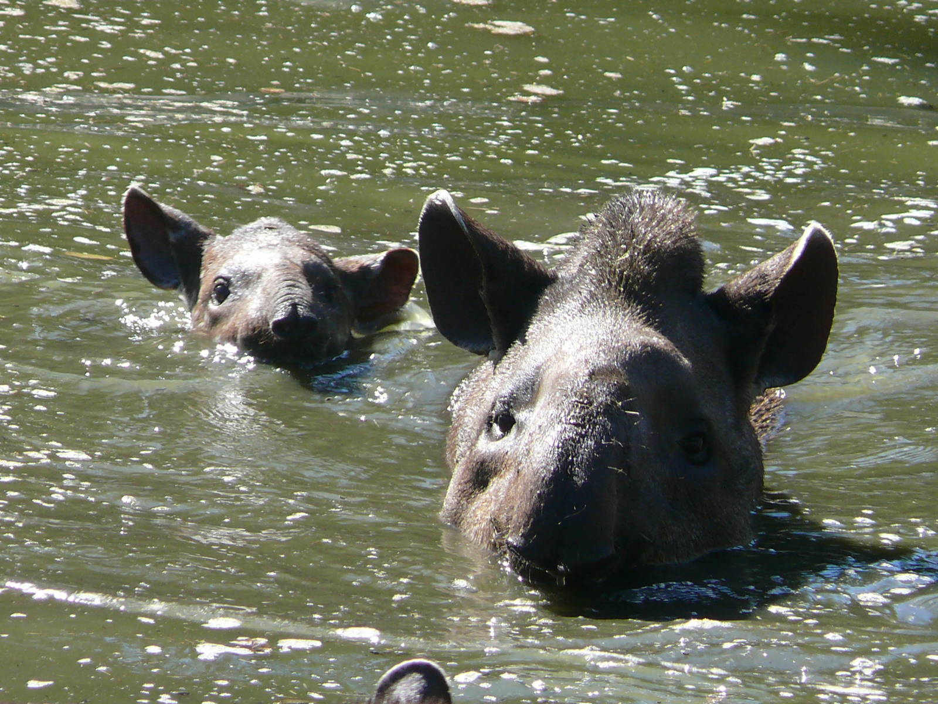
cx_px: 469
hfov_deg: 2.8
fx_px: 19320
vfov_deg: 2.1
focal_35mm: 713
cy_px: 352
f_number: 5.6
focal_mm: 84.6
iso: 100
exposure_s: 1/200
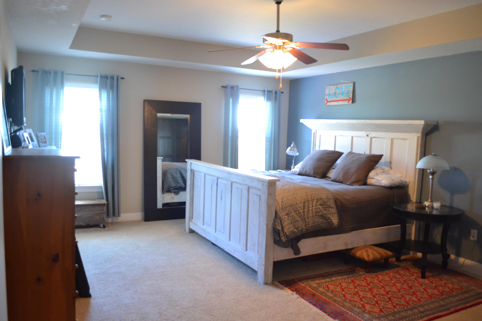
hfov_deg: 67.4
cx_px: 241
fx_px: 361
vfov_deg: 47.9
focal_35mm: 27
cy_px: 160
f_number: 3.5
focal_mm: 18
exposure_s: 1/60
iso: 1800
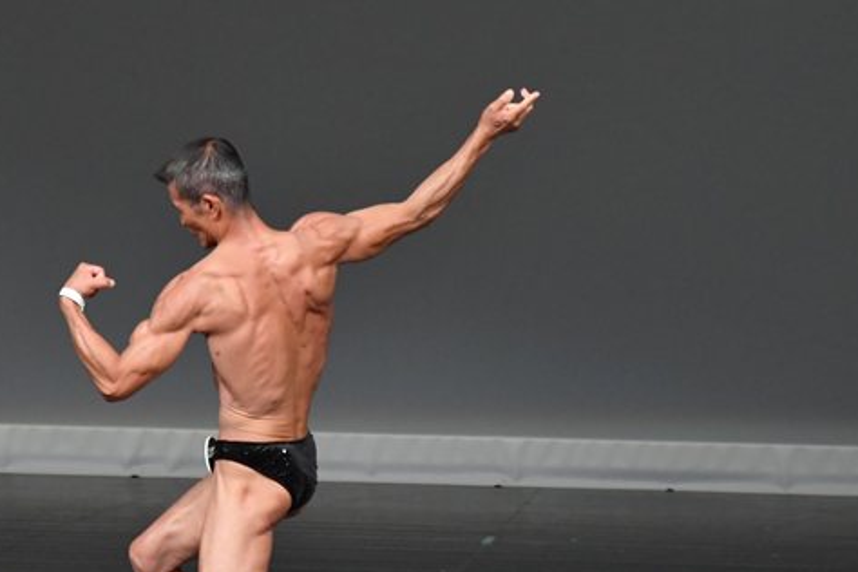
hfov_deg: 4.0
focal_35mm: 515
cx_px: 312
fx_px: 12273
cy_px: 424
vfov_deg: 2.7
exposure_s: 1/400
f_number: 5.6
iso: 4000
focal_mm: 210
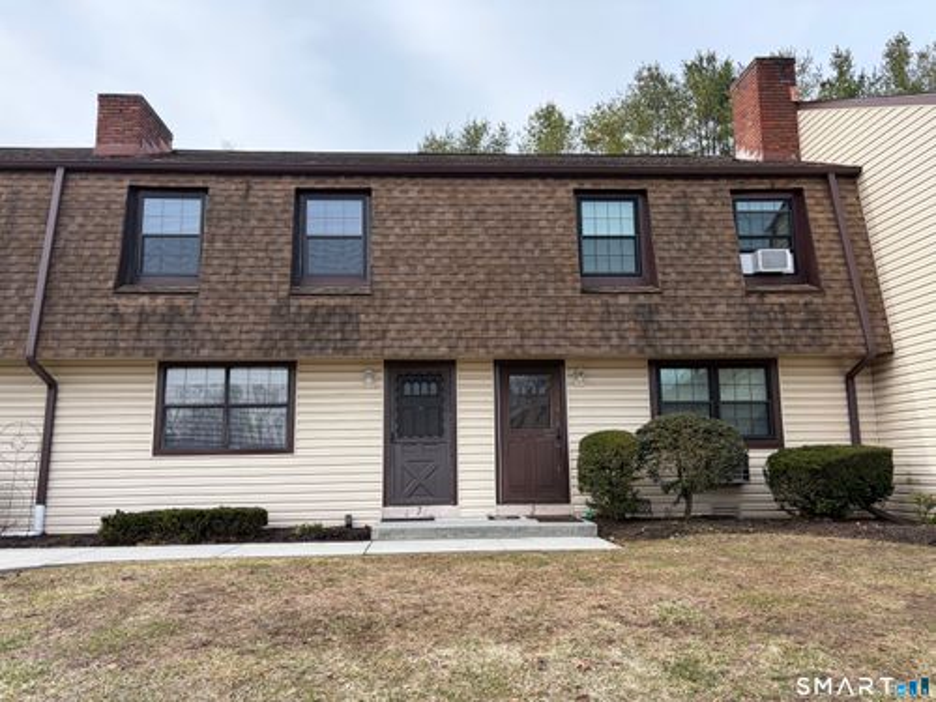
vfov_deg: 53.1
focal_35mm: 26
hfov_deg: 67.3
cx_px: 468
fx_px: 703
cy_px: 351
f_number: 1.6
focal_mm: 5.96
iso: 64
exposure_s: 1/1420
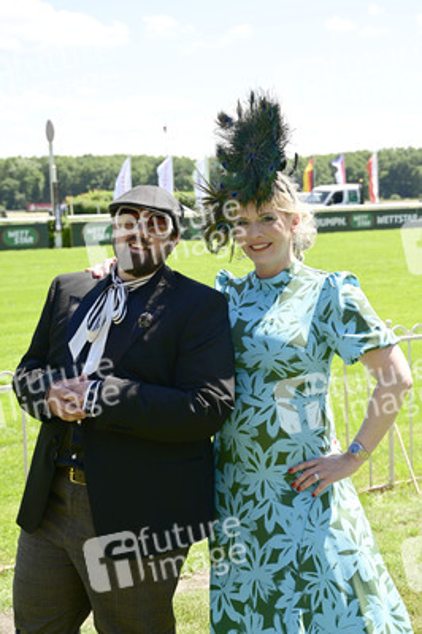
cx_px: 211
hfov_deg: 25.9
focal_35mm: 52
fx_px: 916
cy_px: 317
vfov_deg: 38.2
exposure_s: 1/200
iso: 100
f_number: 6.3
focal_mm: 52
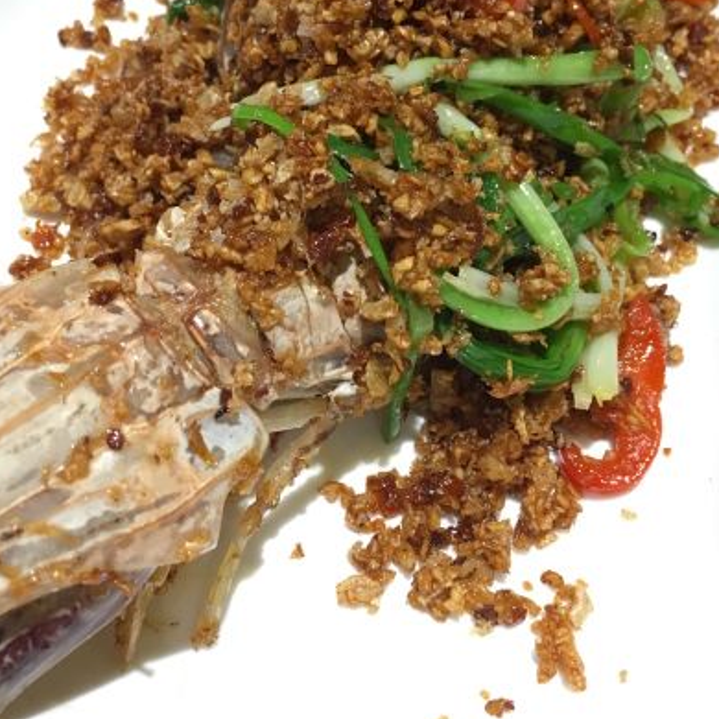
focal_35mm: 46
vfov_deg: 36.4
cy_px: 238
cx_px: 318
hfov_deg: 36.7
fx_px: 1081
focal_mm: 4.15
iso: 100
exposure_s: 1/33
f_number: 2.2
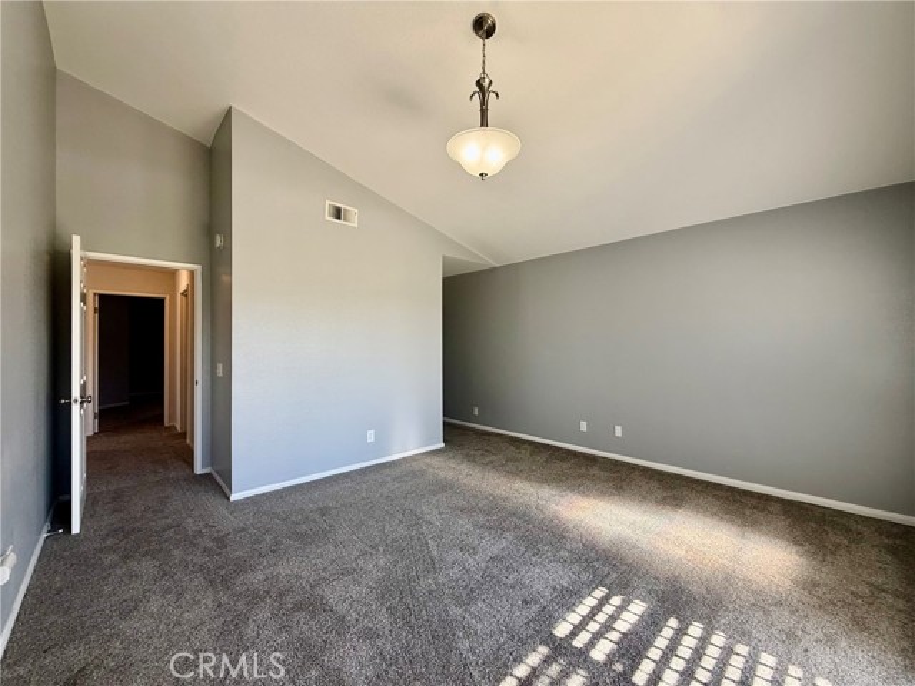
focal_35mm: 14
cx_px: 458
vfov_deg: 85.7
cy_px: 343
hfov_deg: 102.1
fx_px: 370
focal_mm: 2.22
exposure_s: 1/99
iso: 80
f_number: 2.2
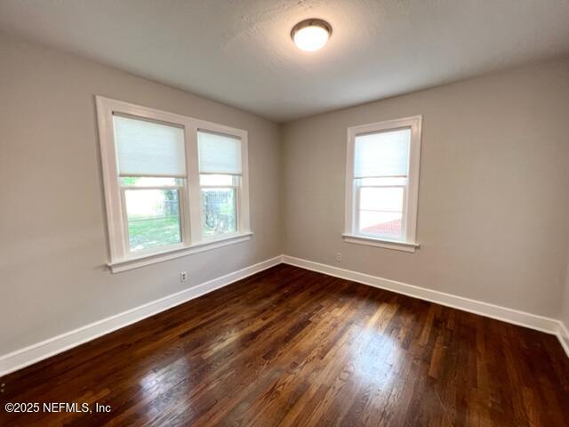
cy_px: 214
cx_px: 284
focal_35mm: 13
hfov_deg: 106.2
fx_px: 214
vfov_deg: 89.9
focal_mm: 1.57
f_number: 1.8
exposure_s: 1/60
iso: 125
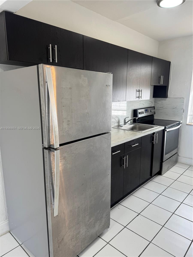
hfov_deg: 56.8
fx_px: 178
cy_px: 128
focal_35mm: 24
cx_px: 96
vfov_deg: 71.6
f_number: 1.78
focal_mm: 6.76
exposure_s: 1/120
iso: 80
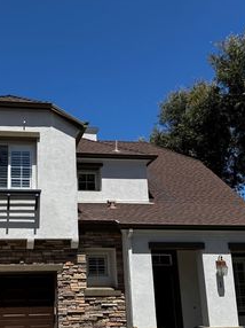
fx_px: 397
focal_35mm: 42
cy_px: 192
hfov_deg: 33.5
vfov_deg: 44.7
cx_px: 58
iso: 80
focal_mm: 6.76
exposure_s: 1/5348
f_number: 1.78
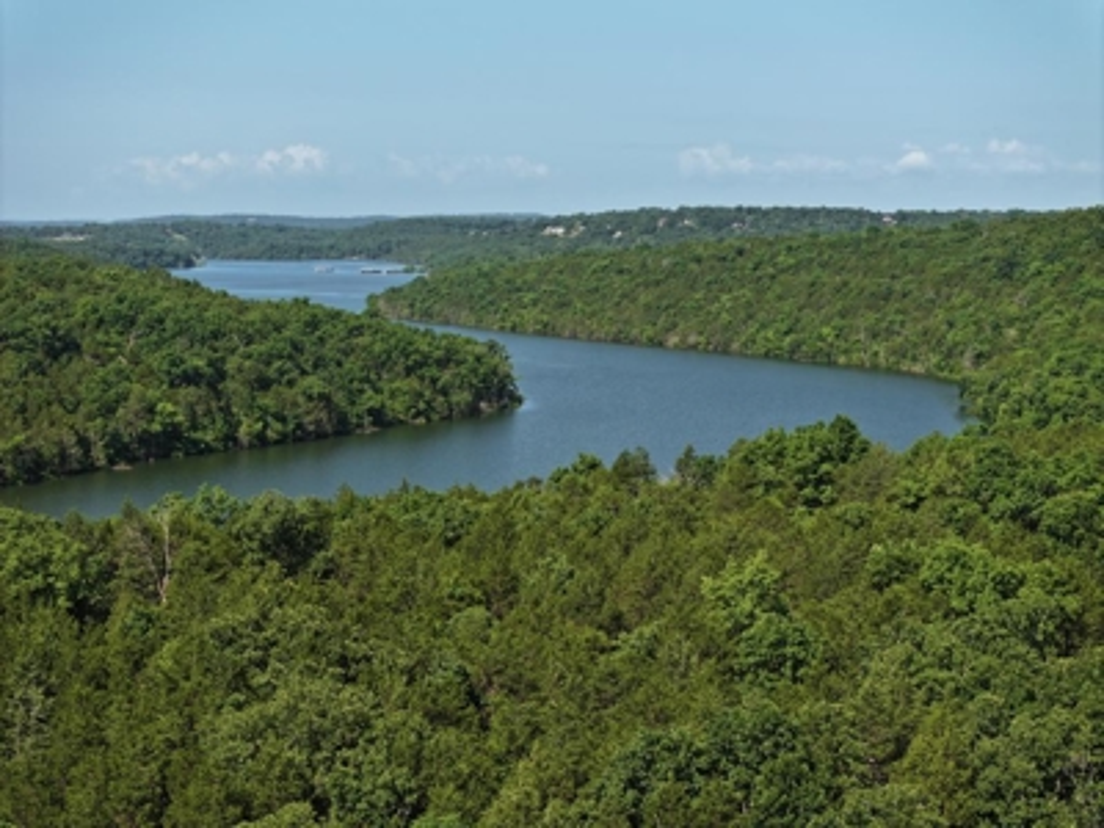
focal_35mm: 70
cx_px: 552
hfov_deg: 27.8
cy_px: 414
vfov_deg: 21.0
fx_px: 2232
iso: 100
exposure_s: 1/1000
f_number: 2.8
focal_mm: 19.35
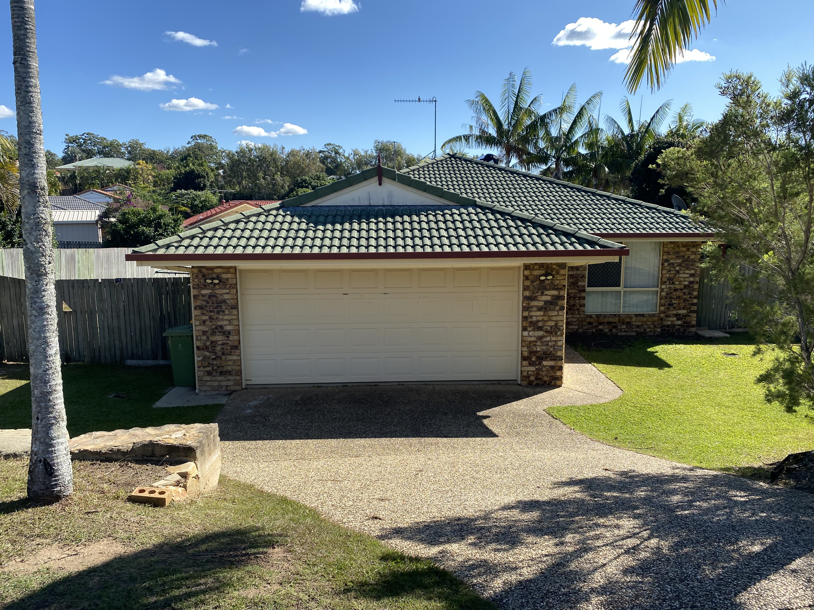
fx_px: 611
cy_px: 305
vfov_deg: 53.1
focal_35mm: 26
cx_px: 407
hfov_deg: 67.3
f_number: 1.8
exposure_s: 1/1996
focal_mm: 4.25
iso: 32
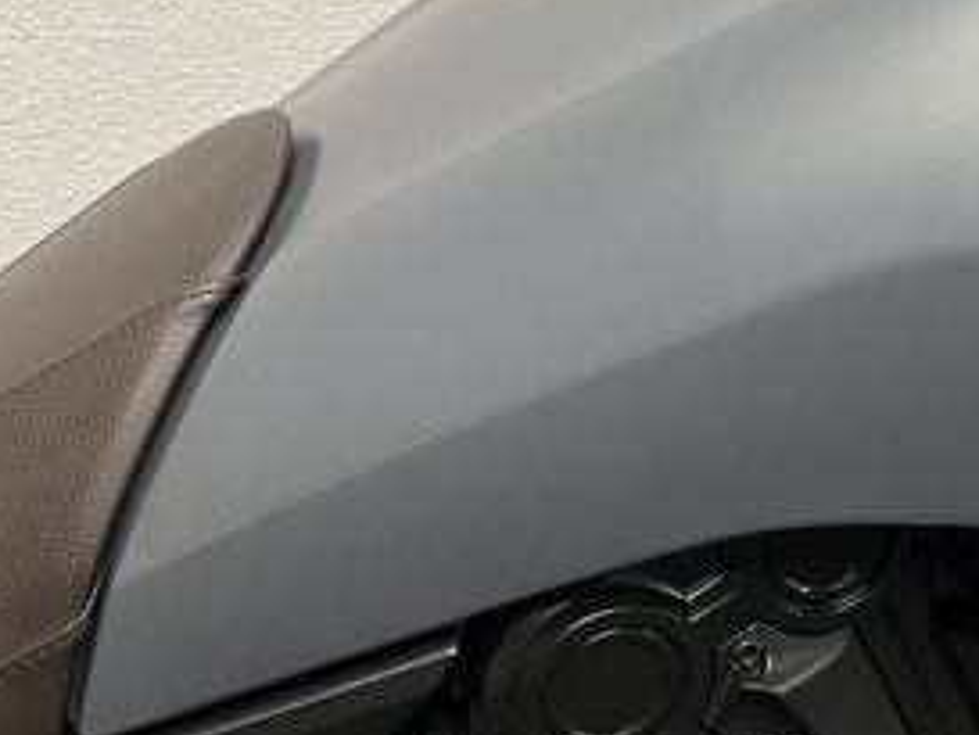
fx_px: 1726
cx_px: 1130
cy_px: 72
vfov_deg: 23.4
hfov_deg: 28.2
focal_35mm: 61
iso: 125
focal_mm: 5.1
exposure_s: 1/50
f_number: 1.6
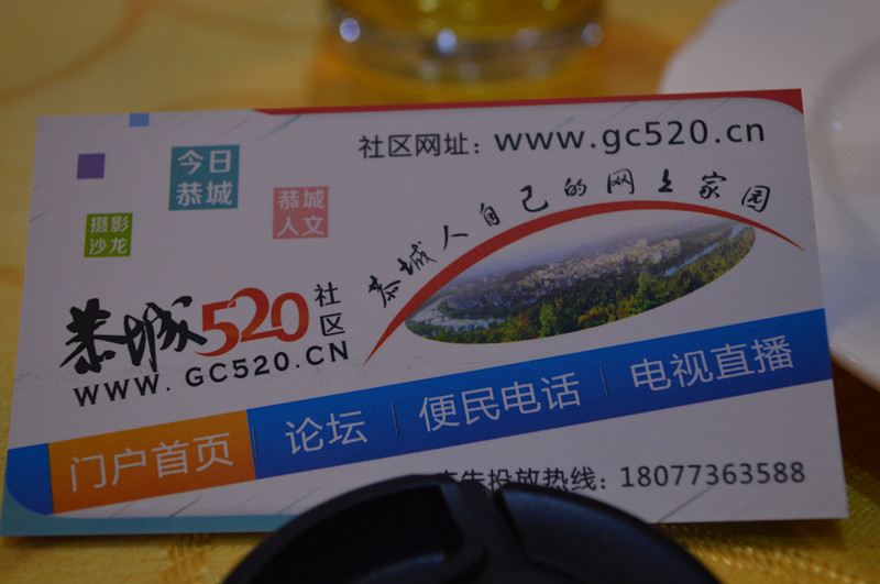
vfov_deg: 23.7
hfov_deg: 35.1
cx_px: 440
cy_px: 292
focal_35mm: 57
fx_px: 1391
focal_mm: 38
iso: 720
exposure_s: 1/60
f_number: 5
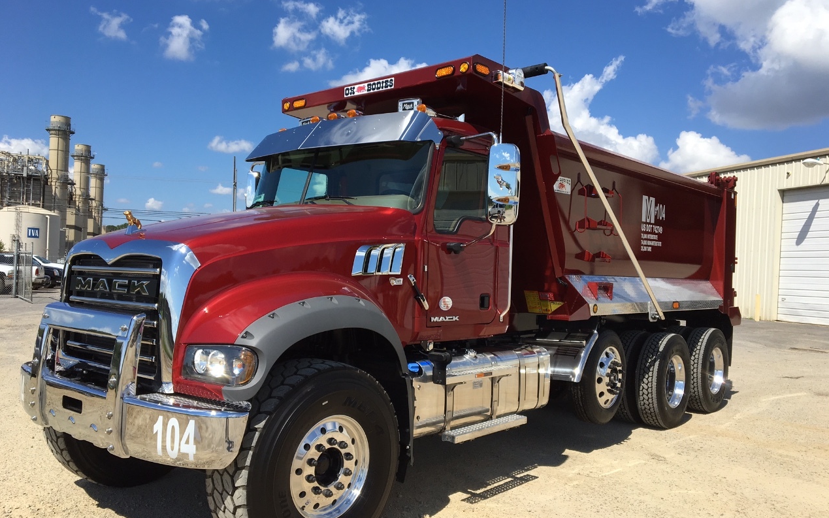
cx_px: 415
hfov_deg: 61.2
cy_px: 282
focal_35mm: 31
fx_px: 700
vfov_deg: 40.6
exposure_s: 1/1923
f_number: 2.2
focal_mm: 4.15
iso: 25
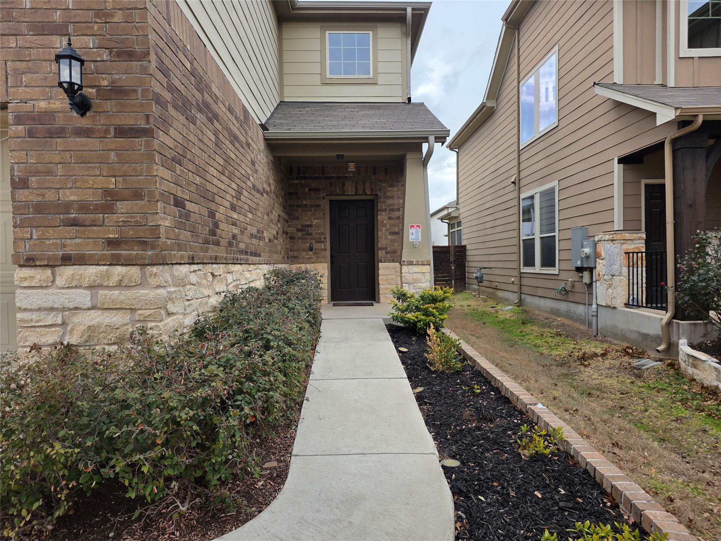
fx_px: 479
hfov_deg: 73.9
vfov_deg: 58.9
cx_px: 360
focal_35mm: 23
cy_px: 270
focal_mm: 6.25
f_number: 1.7
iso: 32
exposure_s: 1/359
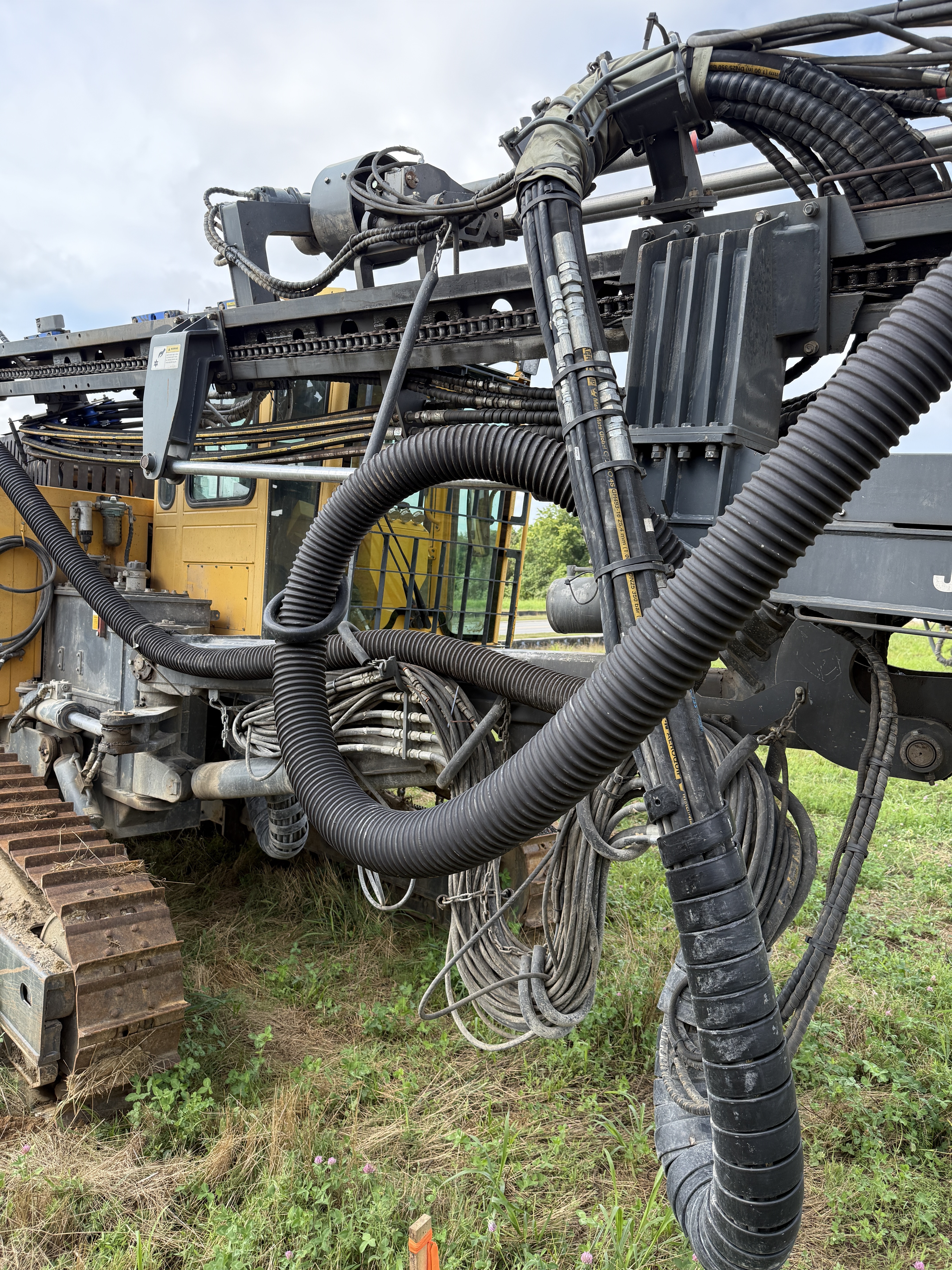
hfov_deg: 56.8
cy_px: 635
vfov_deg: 71.6
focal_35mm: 24
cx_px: 476
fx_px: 880
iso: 100
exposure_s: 1/1250
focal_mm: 6.76
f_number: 1.78
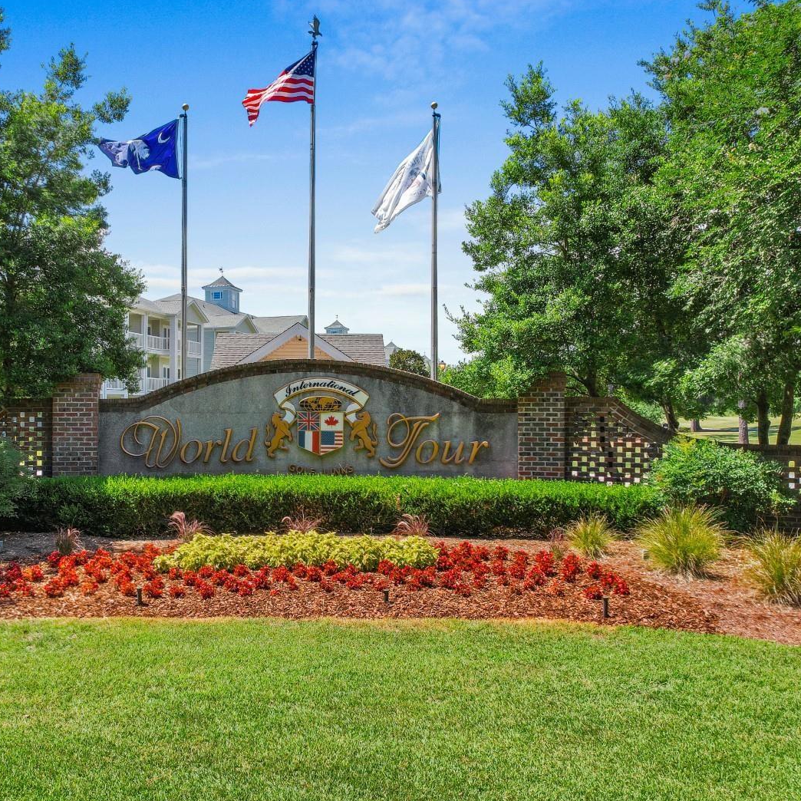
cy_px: 396
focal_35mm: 29
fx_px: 759
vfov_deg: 55.6
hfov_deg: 55.2
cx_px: 317
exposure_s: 1/320
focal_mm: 8.38
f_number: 2.8
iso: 100
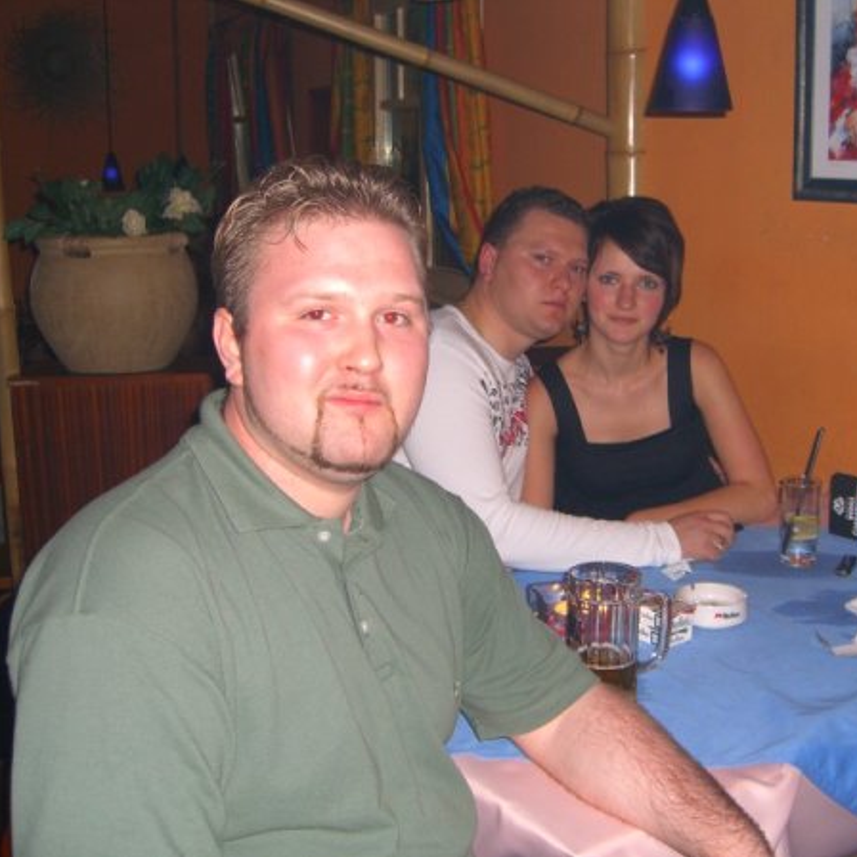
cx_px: 507
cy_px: 428
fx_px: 1260
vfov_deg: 37.6
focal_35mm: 45
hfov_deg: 37.4
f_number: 2.8
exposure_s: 1/60
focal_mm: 7.9
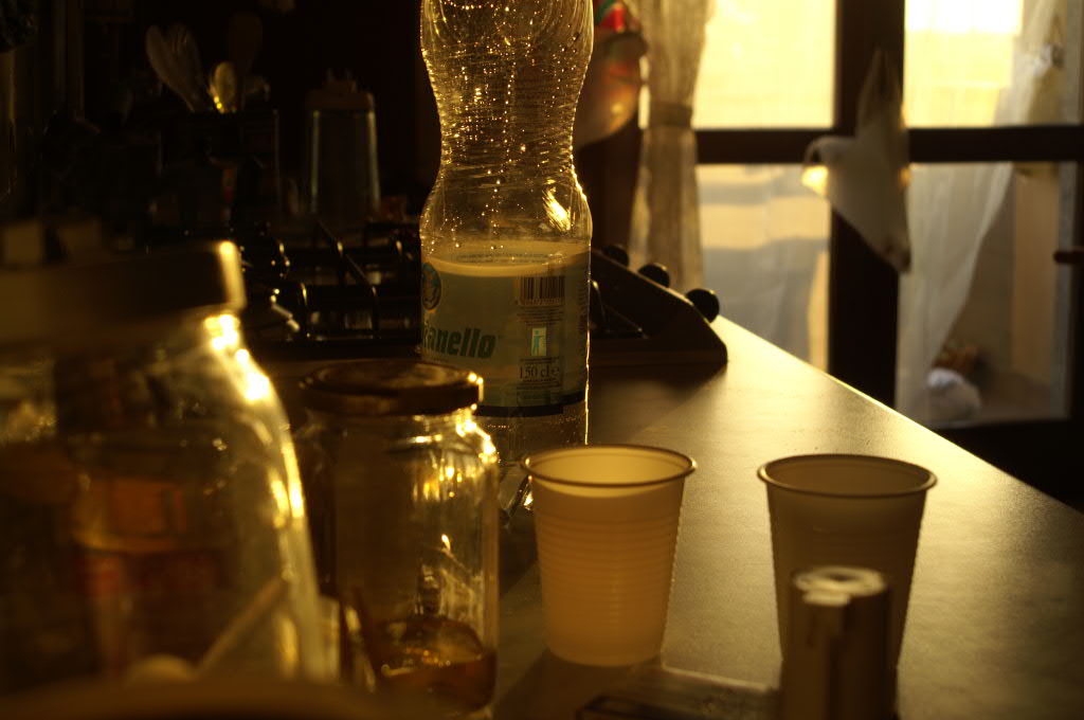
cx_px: 542
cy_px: 360
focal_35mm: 52
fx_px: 1579
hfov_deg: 37.9
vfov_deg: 25.7
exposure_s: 1/40
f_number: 7.1
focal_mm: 35
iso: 100
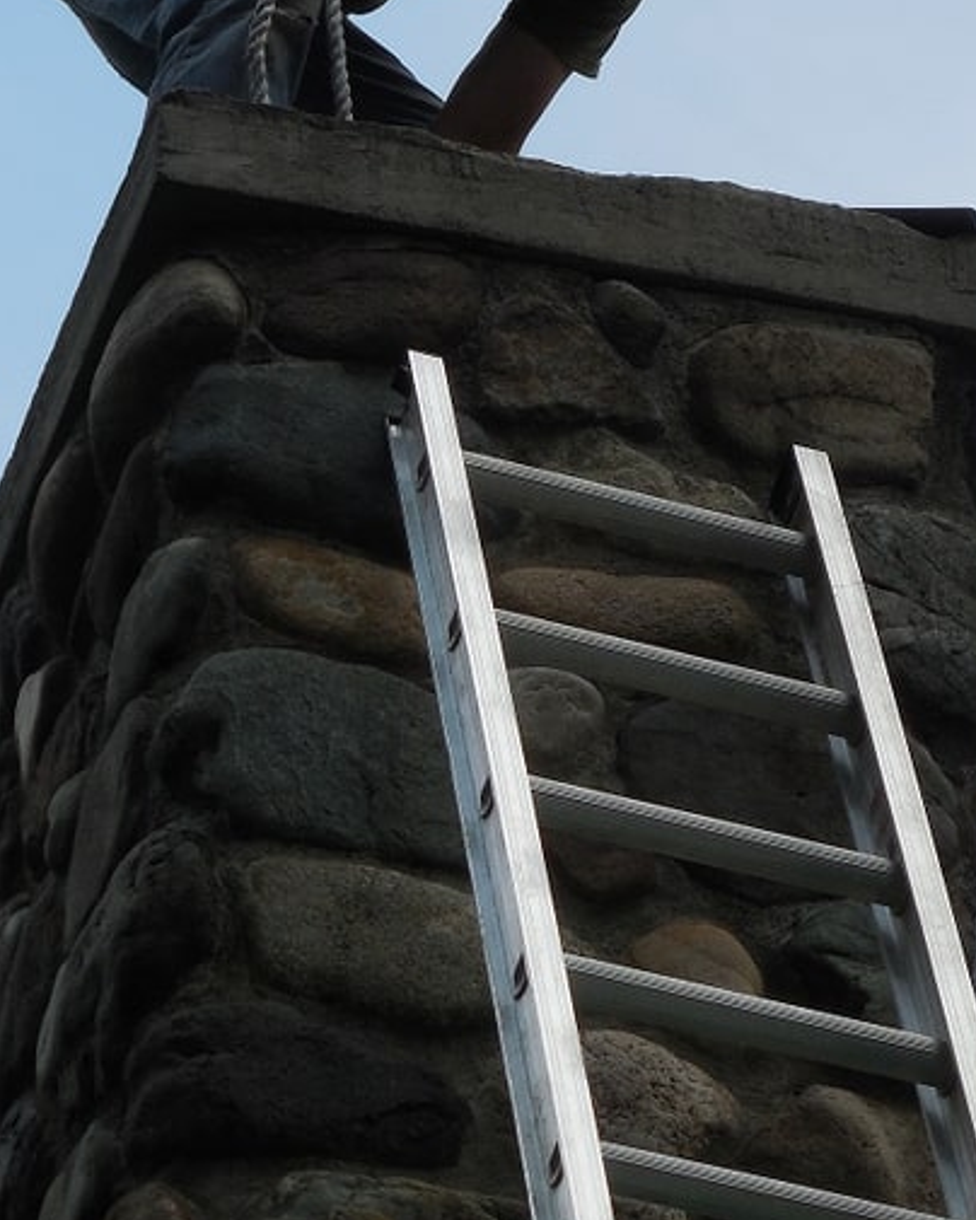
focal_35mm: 292
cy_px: 529
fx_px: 10543
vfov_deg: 6.6
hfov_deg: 5.3
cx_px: 478
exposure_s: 1/400
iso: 125
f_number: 4.9
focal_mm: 27.2
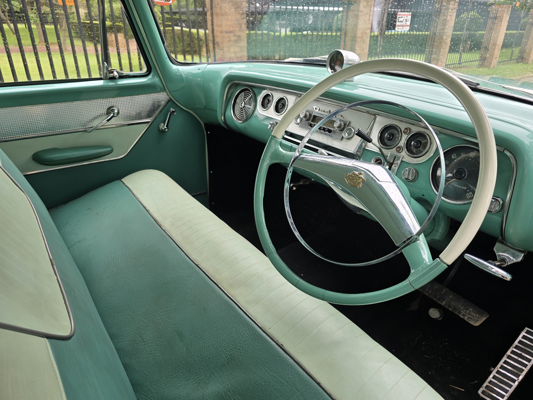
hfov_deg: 73.9
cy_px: 200
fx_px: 354
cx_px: 266
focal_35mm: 23
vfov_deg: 58.9
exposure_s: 1/180
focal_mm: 6.3
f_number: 1.7
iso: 25
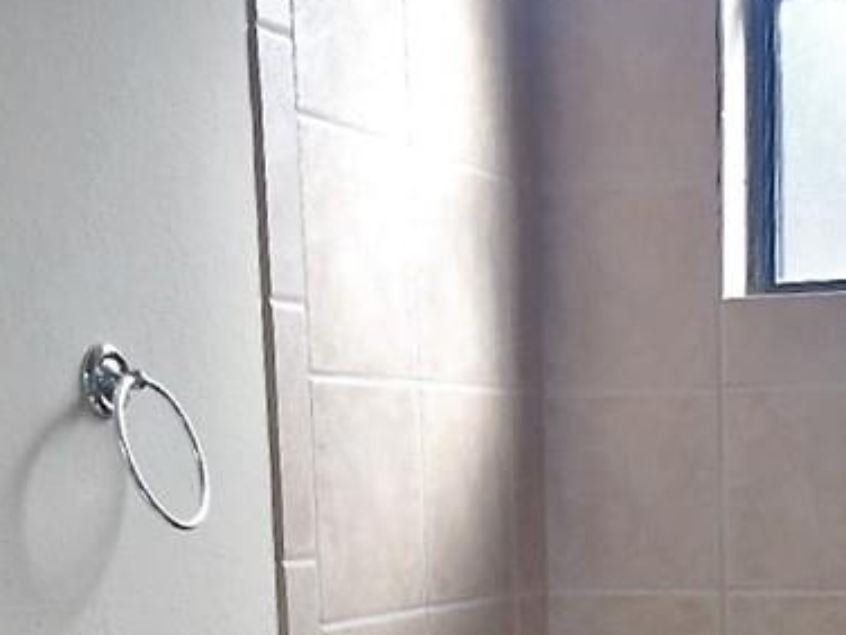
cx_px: 693
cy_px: 830
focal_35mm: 79
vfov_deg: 17.5
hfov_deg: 24.3
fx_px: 1931
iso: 40
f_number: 2.2
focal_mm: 4.15
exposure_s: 1/120
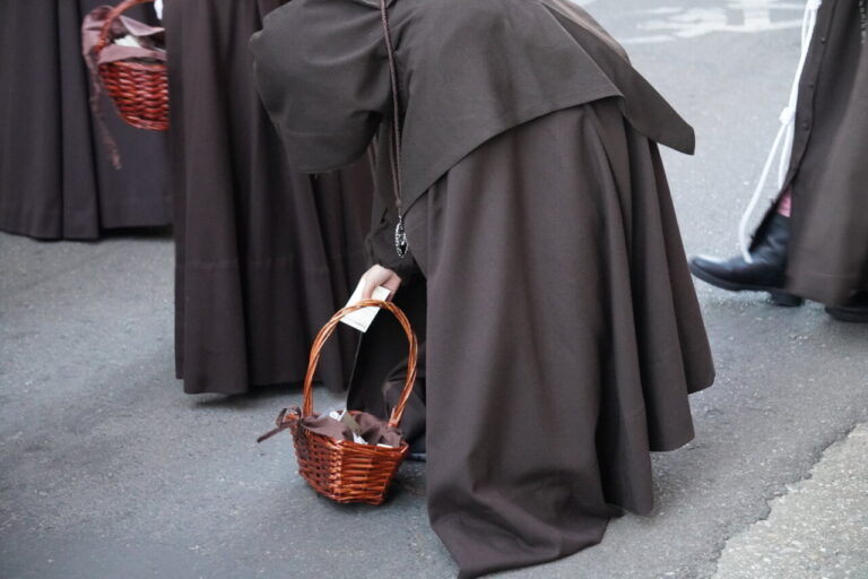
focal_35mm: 112
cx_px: 434
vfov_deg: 12.2
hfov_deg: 18.2
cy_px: 290
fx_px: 2712
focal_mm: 75
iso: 6400
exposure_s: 1/40
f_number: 5
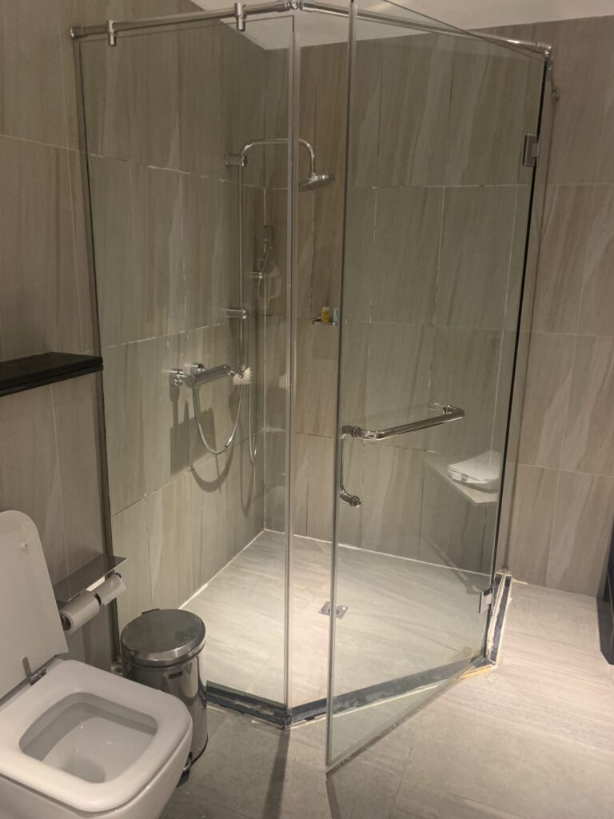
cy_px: 410
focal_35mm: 26
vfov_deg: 67.3
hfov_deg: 53.1
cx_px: 307
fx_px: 615
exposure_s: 1/25
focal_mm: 4.25
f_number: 1.8
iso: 320
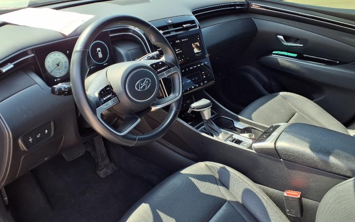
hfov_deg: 64.7
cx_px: 178
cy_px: 105
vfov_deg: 43.1
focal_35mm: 29
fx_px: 280
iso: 40
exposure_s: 1/179
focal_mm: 3.58
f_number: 1.9
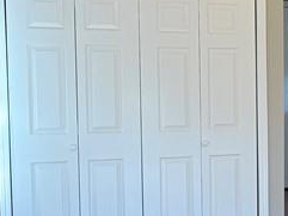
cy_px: 125
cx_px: 581
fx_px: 849
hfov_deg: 15.3
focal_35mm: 102
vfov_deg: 14.5
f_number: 1.78
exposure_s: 1/194
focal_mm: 6.76
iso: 100
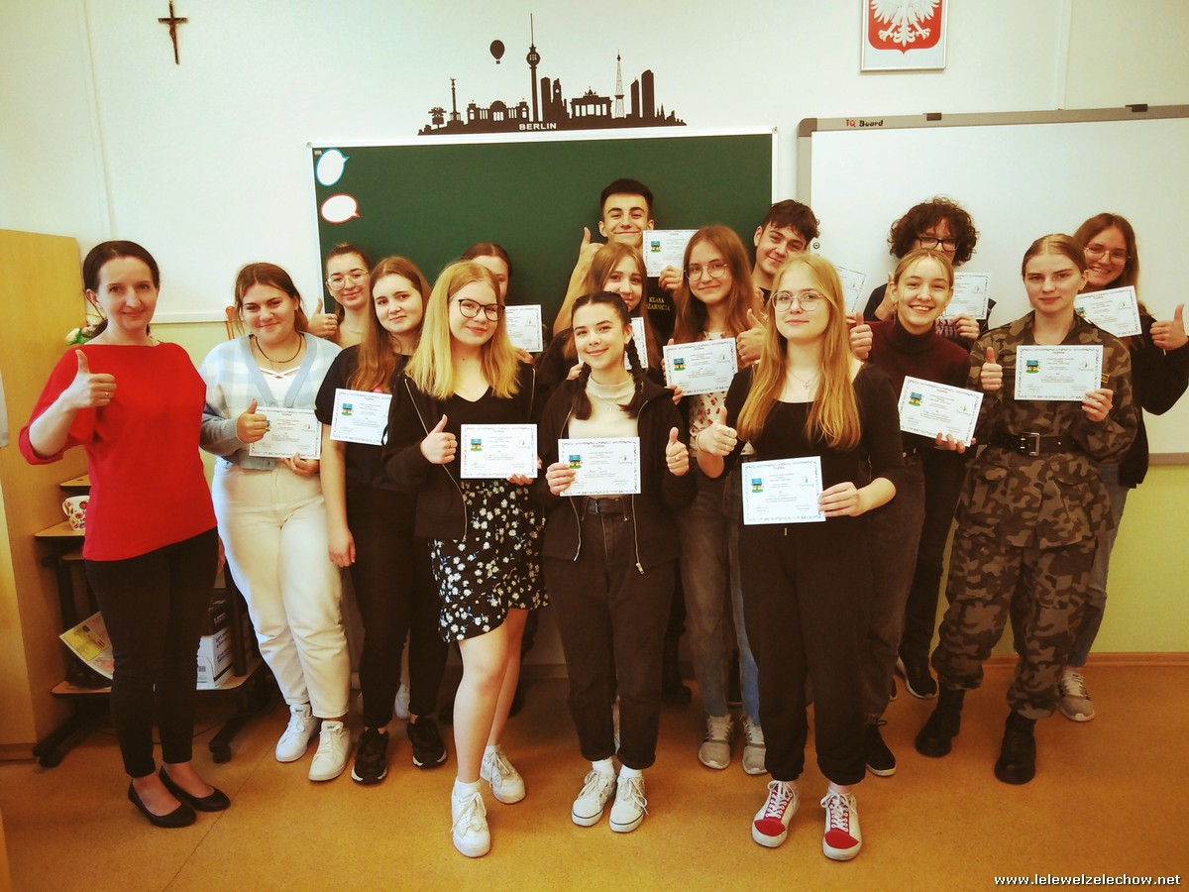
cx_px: 594
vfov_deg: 54.9
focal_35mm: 25
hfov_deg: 69.4
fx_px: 859
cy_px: 446
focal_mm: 3.46
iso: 280
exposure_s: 1/33.3
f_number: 2.2
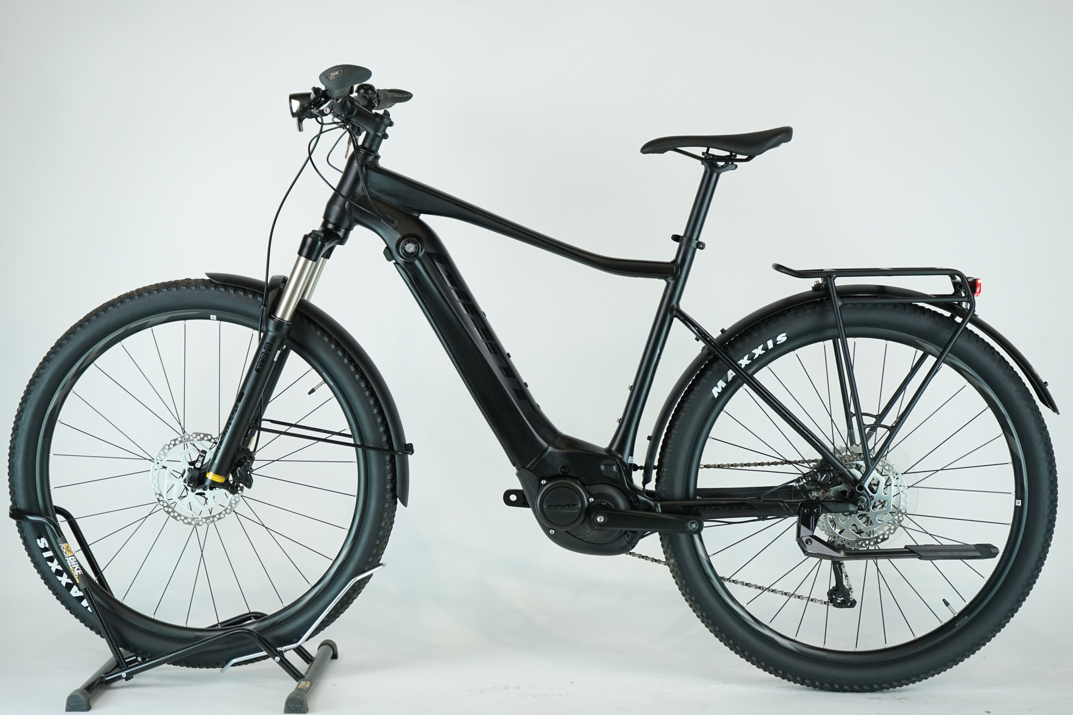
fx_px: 1729
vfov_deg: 23.4
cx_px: 536
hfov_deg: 34.5
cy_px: 358
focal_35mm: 58
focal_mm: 58
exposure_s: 1/200
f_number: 5.6
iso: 1250
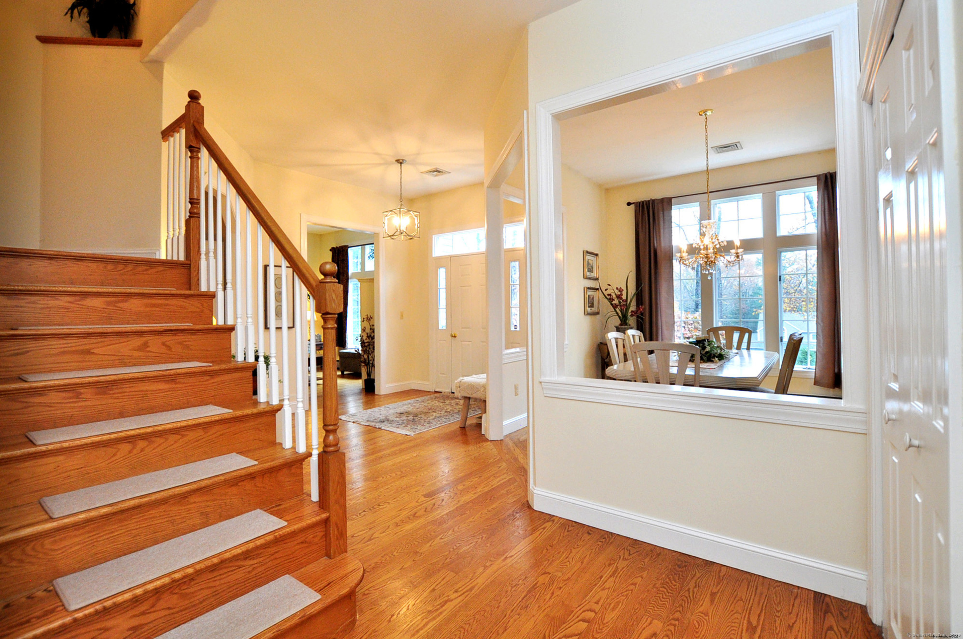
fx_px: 401
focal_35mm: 15
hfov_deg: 100.5
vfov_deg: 77.2
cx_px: 482
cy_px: 320
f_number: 4.5
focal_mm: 10
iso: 1000
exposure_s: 1/60
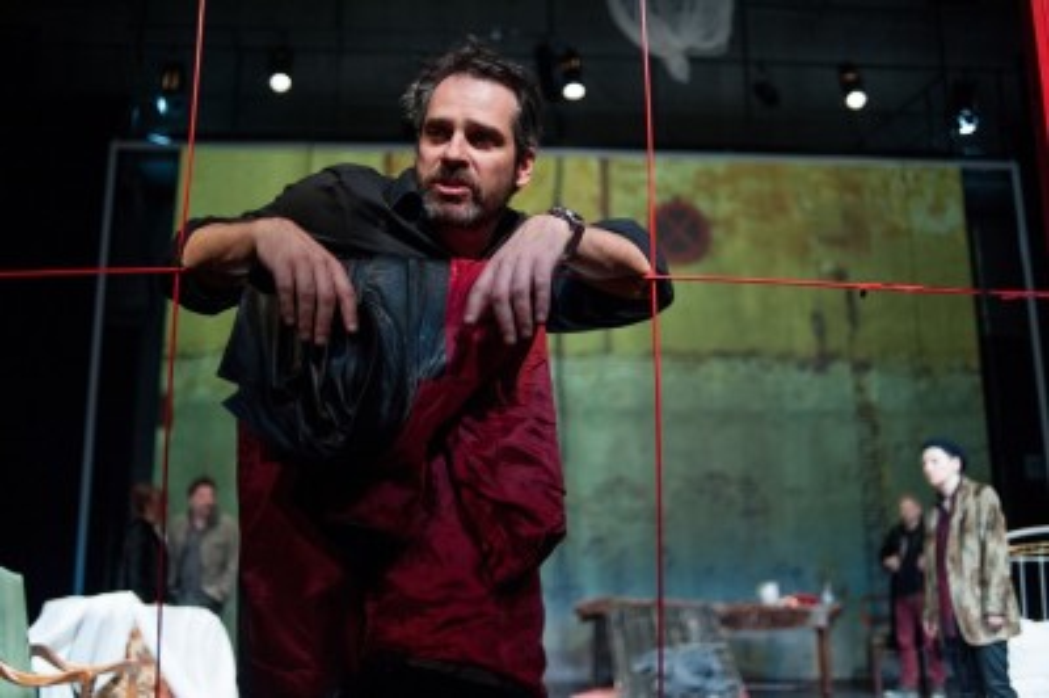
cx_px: 524
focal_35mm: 35
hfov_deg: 54.5
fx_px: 1019
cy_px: 349
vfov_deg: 37.8
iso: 2000
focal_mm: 35
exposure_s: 1/40
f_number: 2
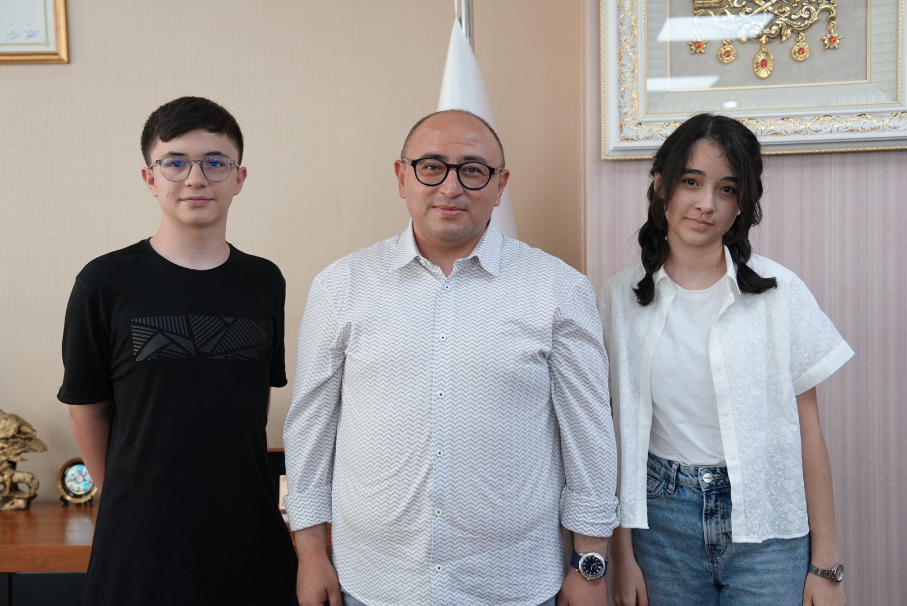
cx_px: 454
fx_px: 1109
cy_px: 303
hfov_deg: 44.5
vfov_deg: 30.6
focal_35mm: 44
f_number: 4
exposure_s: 1/160
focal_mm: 44
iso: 640
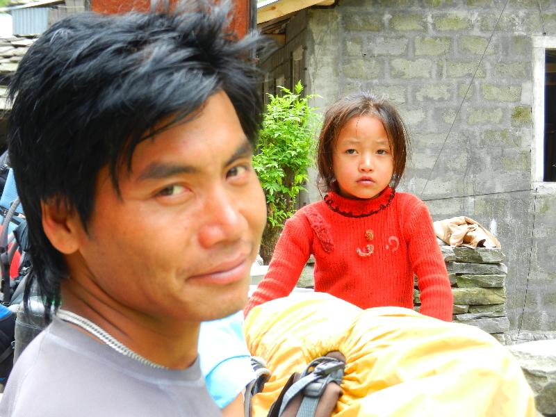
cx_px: 278
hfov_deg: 21.5
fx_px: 1462
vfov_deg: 16.2
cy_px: 208
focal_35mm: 91
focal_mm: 16.3
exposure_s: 1/80
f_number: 4.9
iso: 160
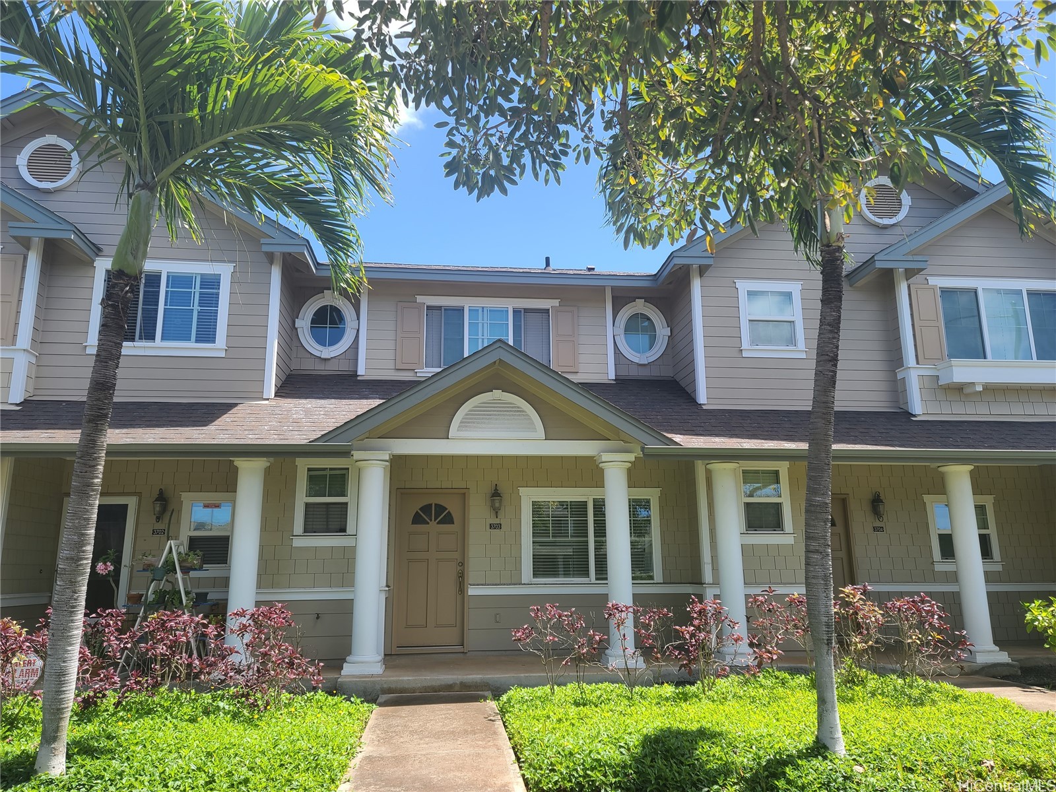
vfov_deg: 54.9
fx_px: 763
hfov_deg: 69.4
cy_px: 396
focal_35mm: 25
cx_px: 528
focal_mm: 7
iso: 16
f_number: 1.8
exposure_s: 1/346
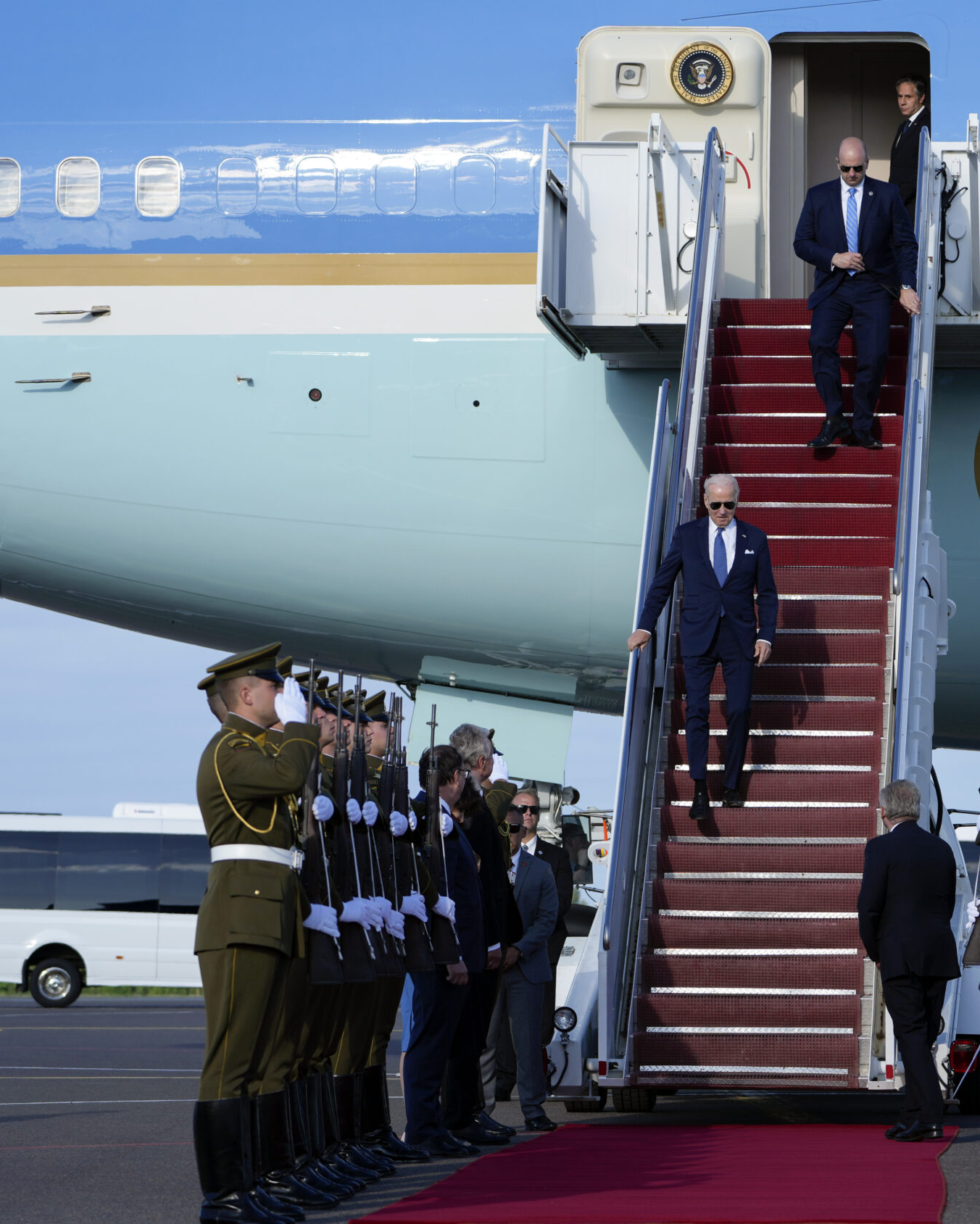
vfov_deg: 10.1
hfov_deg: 8.0
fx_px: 6959
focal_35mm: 192
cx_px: 778
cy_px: 613
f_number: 6.3
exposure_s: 1/800
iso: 200
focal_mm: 135
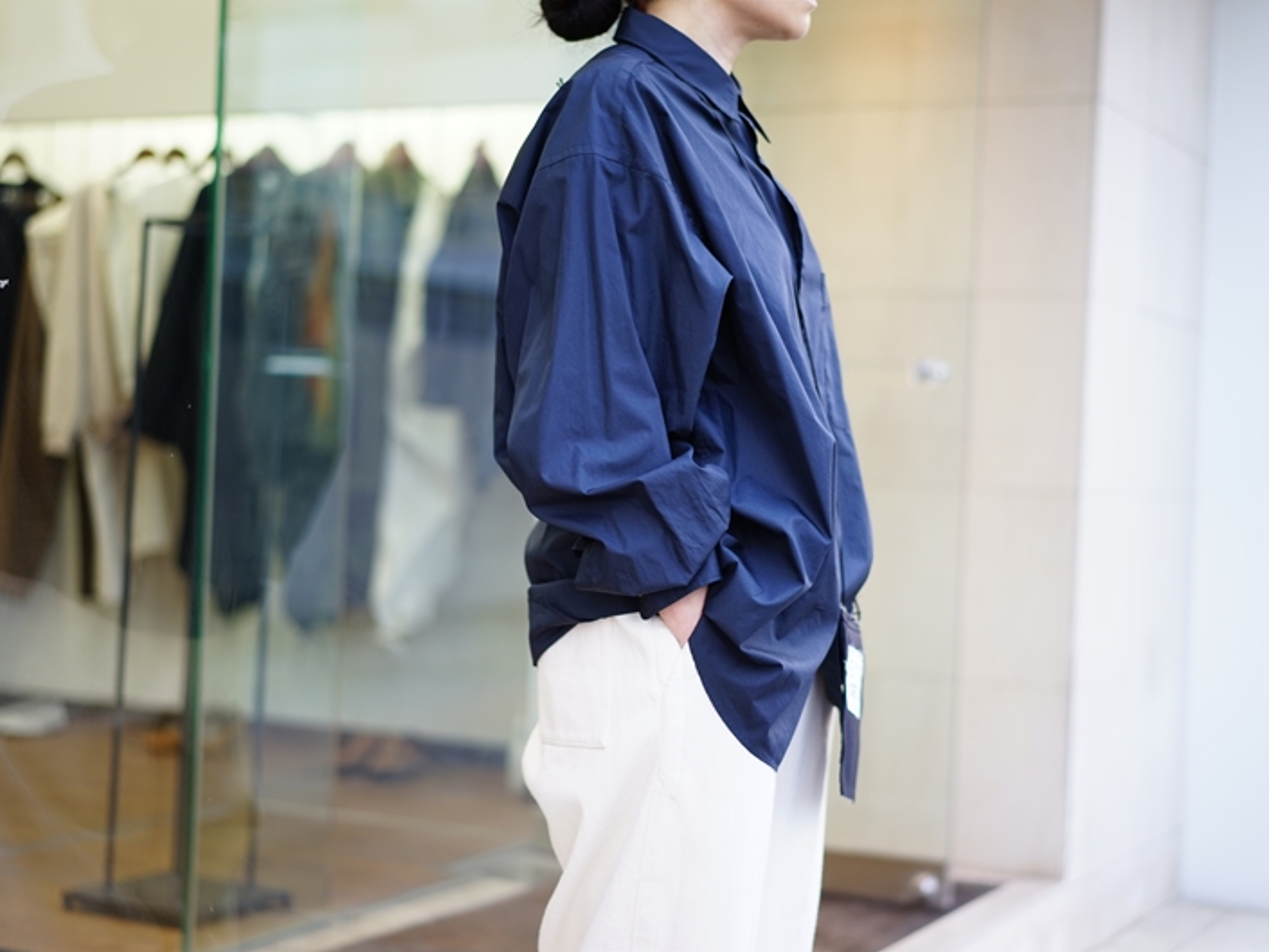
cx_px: 646
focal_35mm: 60
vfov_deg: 24.4
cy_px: 476
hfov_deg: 32.2
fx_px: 2200
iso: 125
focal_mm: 55
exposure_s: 1/60
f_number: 1.8
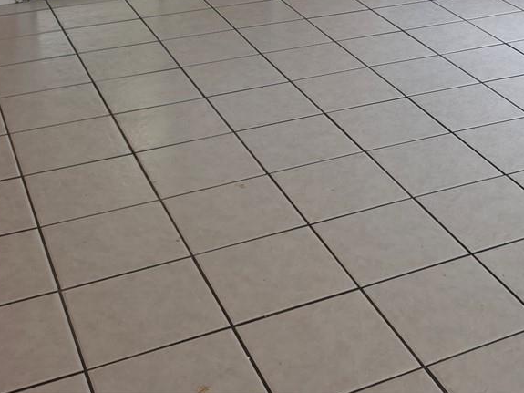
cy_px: -150
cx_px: 438
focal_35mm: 64
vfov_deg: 20.5
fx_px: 969
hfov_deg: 29.4
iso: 50
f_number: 1.7
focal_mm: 6.3
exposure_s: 1/60
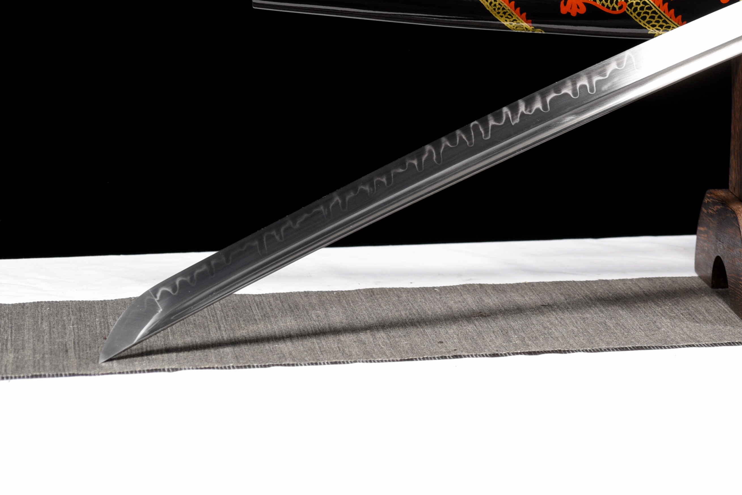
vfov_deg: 9.9
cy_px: -35
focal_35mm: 138
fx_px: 2845
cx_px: 848
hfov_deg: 14.5
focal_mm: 60
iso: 200
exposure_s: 1/125
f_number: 7.1
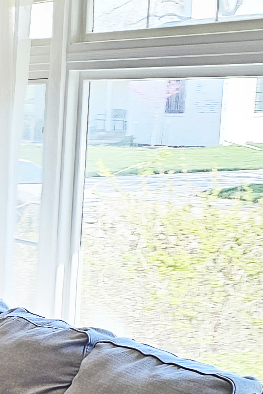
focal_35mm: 118
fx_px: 1292
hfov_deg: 10.9
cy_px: 405
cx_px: -203
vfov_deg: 16.9
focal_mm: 6.3
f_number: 1.7
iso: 80
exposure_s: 1/120
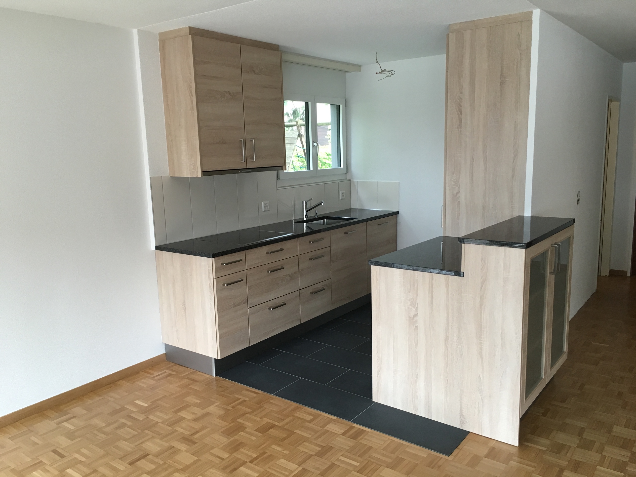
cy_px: 238
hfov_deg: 61.7
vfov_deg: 48.2
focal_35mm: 29
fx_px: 533
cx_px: 318
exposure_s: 1/33
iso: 80
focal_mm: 4.15
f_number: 2.2
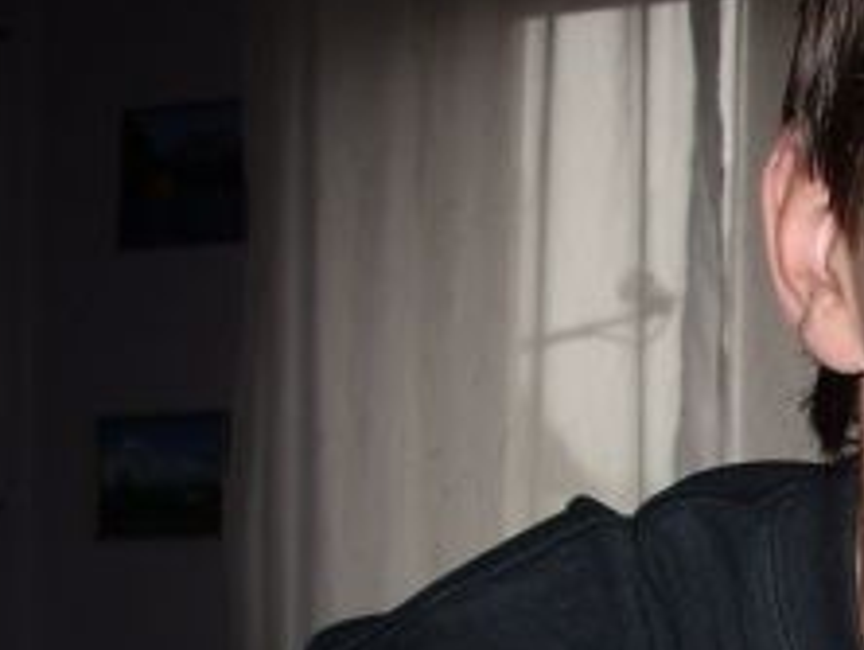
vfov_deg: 14.5
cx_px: 1105
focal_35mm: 100
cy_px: 701
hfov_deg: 18.3
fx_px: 2499
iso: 64
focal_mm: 6.2
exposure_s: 1/60
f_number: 2.8
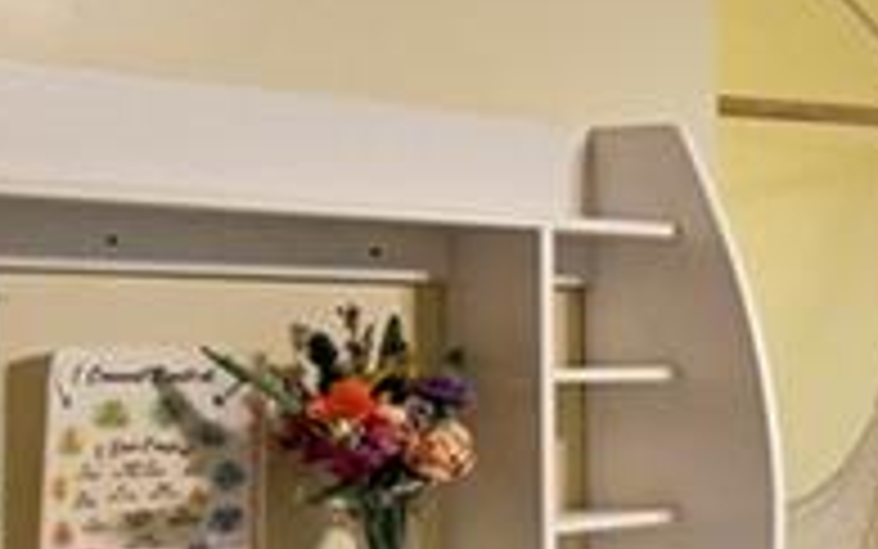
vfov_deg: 17.2
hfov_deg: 16.8
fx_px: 1795
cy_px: 472
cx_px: 1918
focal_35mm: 75
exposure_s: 1/80
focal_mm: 14
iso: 2500
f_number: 5.6
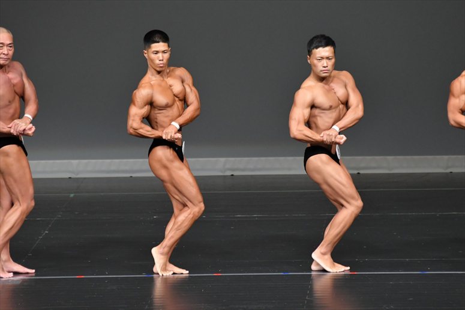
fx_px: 4454
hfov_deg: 6.0
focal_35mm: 345
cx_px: 232
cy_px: 155
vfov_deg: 4.0
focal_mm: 230
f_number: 5.6
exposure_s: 1/400
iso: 4000
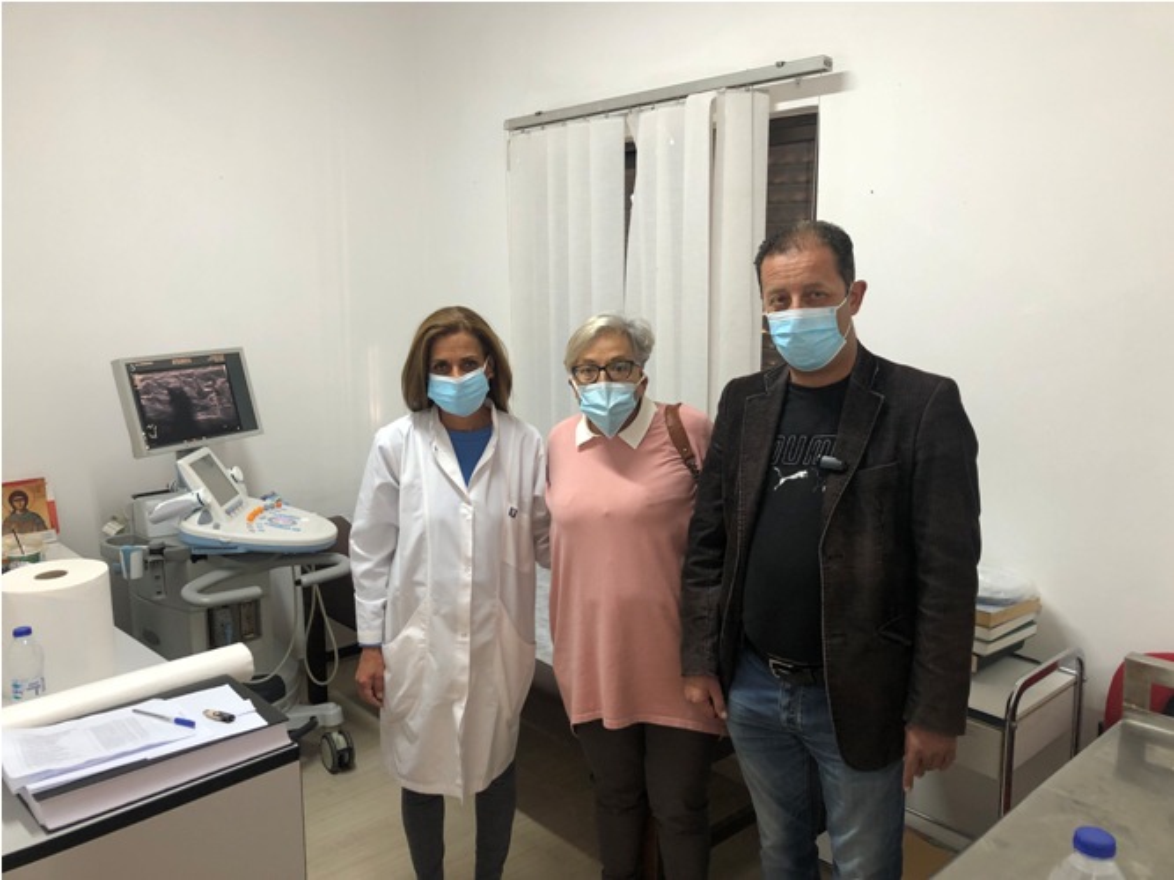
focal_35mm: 28
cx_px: 587
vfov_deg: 49.7
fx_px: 949
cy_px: 440
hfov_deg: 63.5
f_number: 1.8
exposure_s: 1/17
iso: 40
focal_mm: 3.99
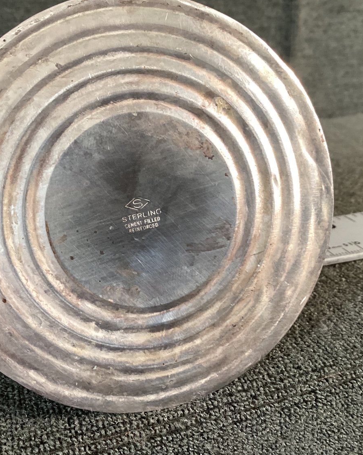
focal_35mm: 41
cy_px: 226
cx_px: 142
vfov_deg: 44.8
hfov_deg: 36.3
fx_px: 551
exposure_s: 1/60
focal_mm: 3.3
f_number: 2.4
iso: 160
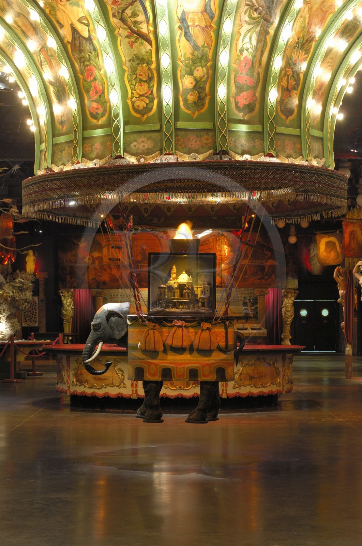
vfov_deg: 27.0
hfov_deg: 18.1
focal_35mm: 75
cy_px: 273
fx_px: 1135
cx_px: 181
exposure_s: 3.6
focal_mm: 50
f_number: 6.3
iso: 100
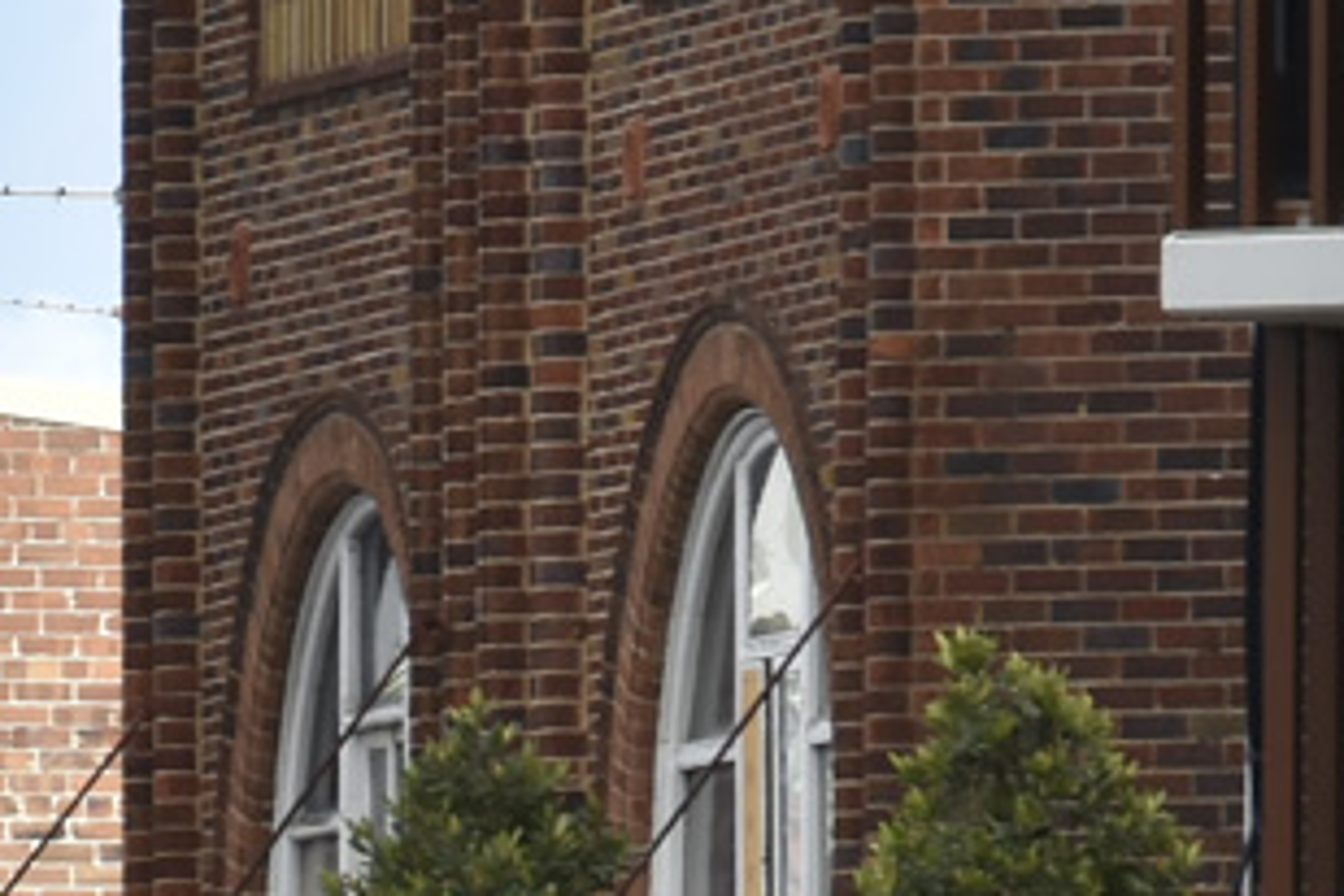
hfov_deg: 2.2
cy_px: 1627
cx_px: 104
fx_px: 35352
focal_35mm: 947
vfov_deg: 1.5
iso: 100
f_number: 11
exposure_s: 1/160
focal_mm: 130
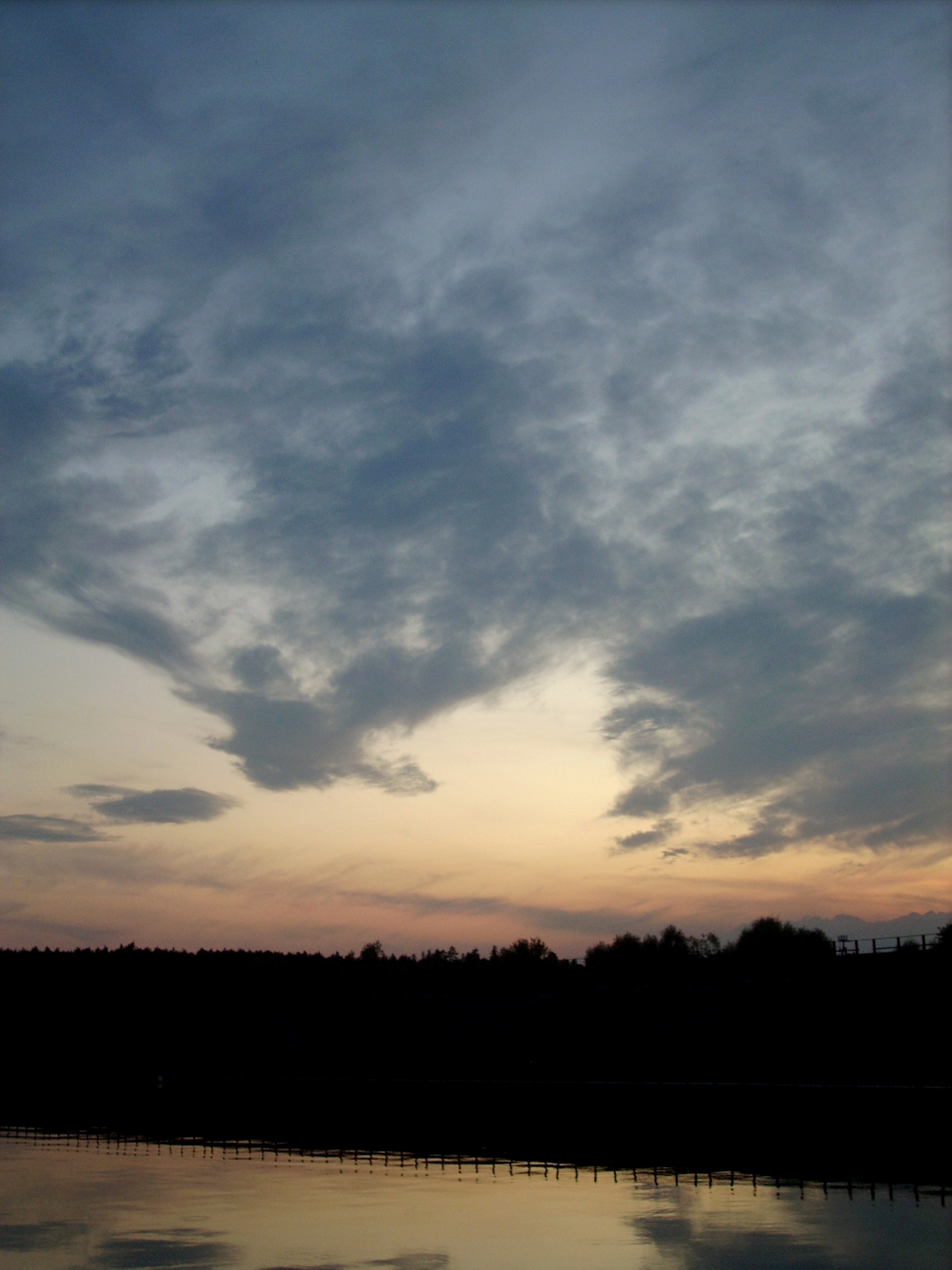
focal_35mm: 46
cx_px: 476
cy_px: 635
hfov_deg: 31.5
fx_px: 1687
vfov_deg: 41.2
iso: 64
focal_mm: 7.6
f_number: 3.1
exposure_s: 1/110
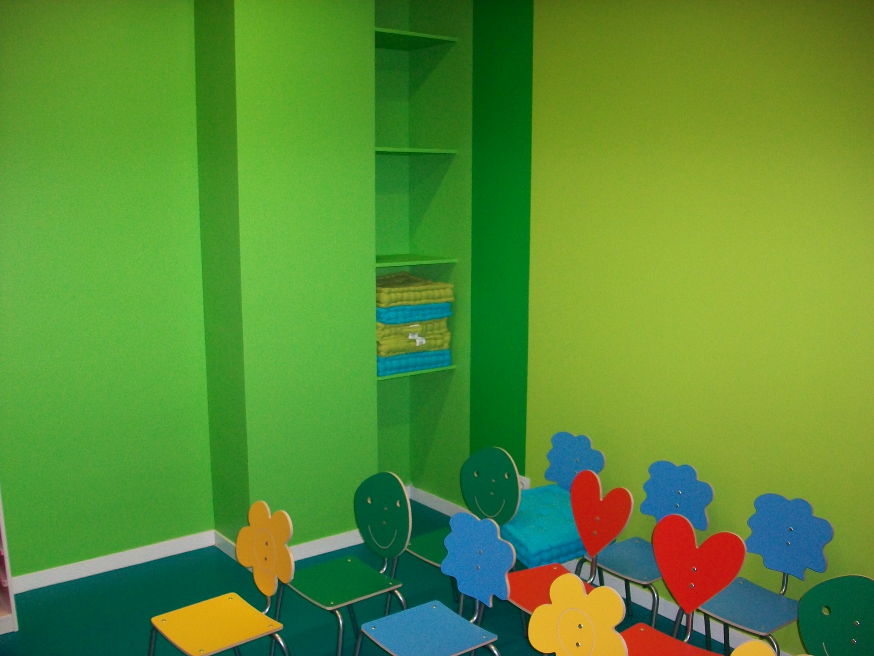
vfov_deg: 41.8
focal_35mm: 34
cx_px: 437
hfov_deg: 54.0
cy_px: 328
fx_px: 858
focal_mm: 5.7
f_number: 2.8
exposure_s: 1/60
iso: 160
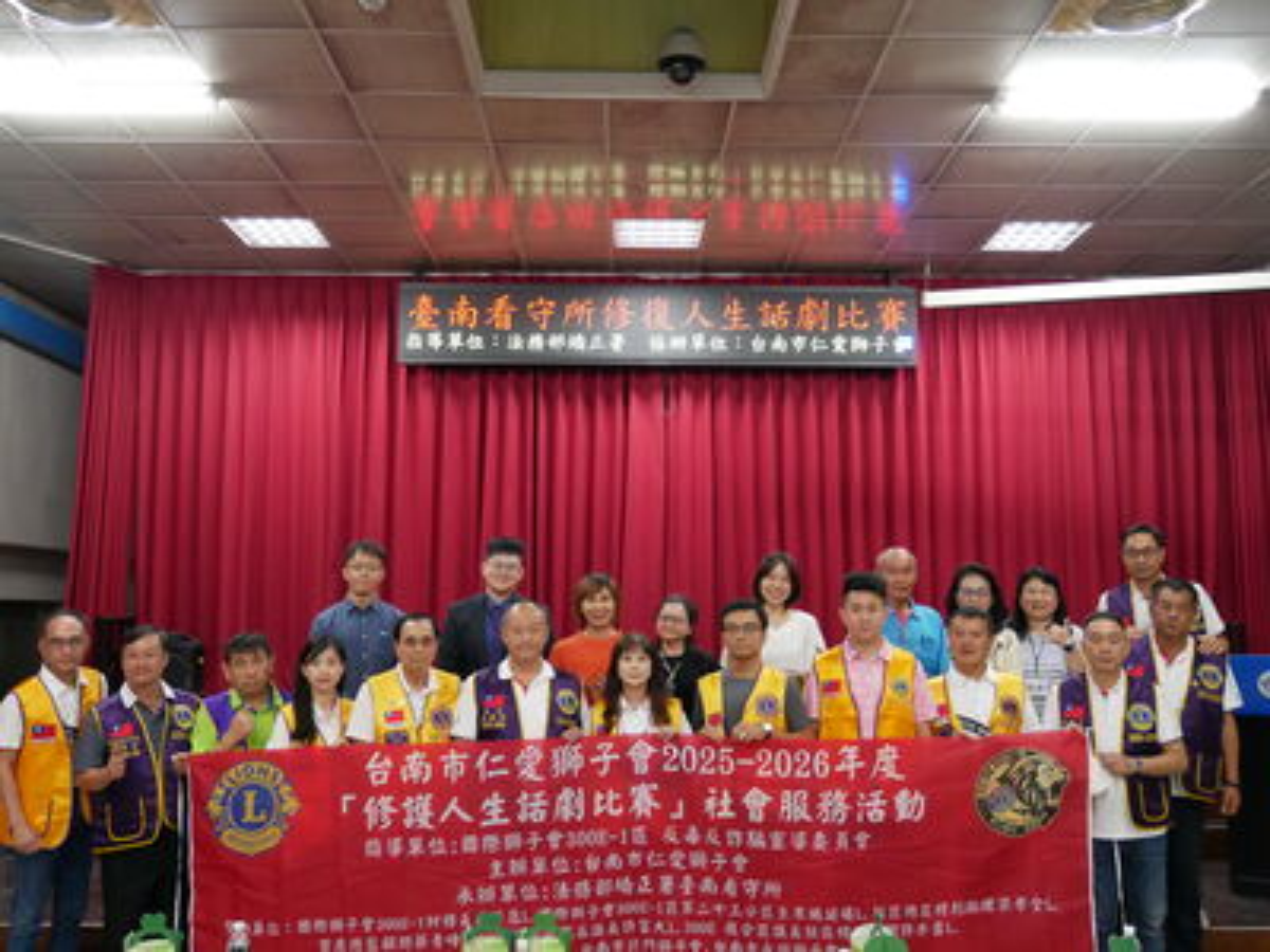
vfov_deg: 41.8
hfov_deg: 54.0
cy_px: 476
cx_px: 635
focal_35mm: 34
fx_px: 1247
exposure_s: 1/60
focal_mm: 17
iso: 2500
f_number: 4
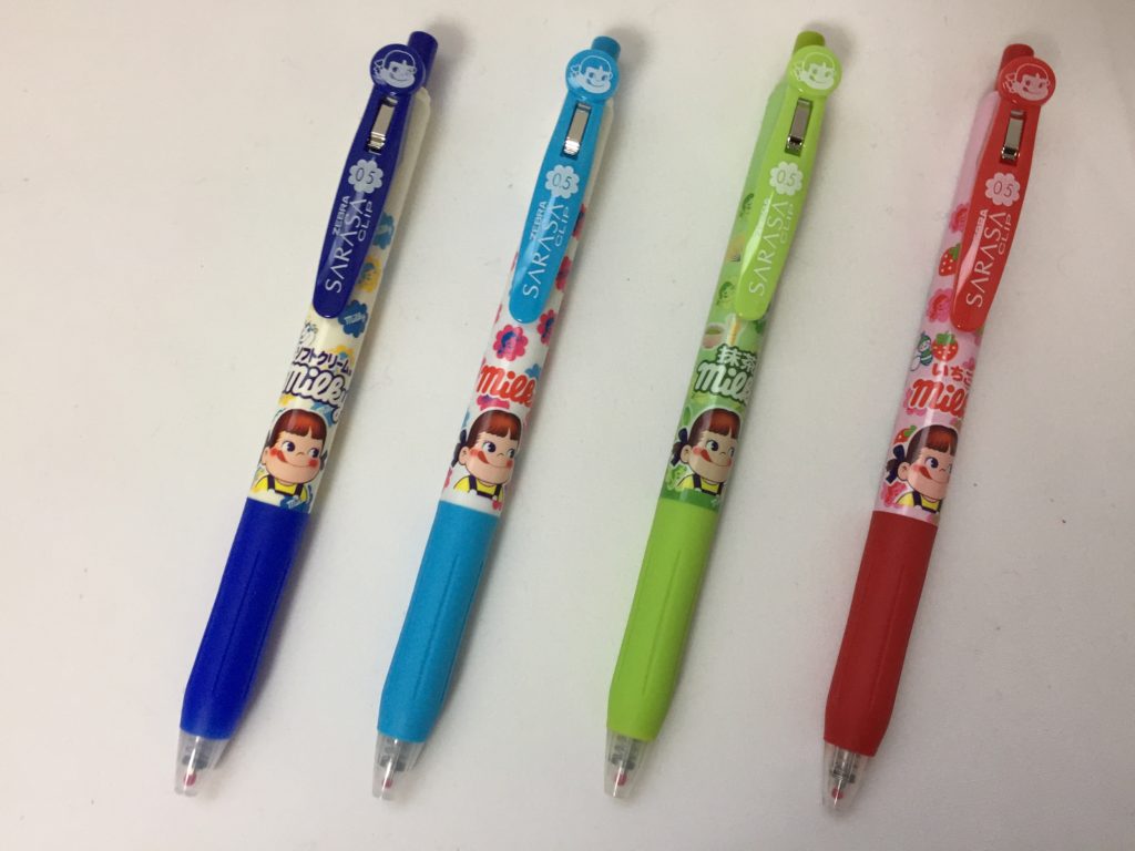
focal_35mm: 29
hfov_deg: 61.7
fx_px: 951
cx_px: 568
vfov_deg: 48.2
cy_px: 426
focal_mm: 4.15
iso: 160
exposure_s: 1/60
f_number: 2.2
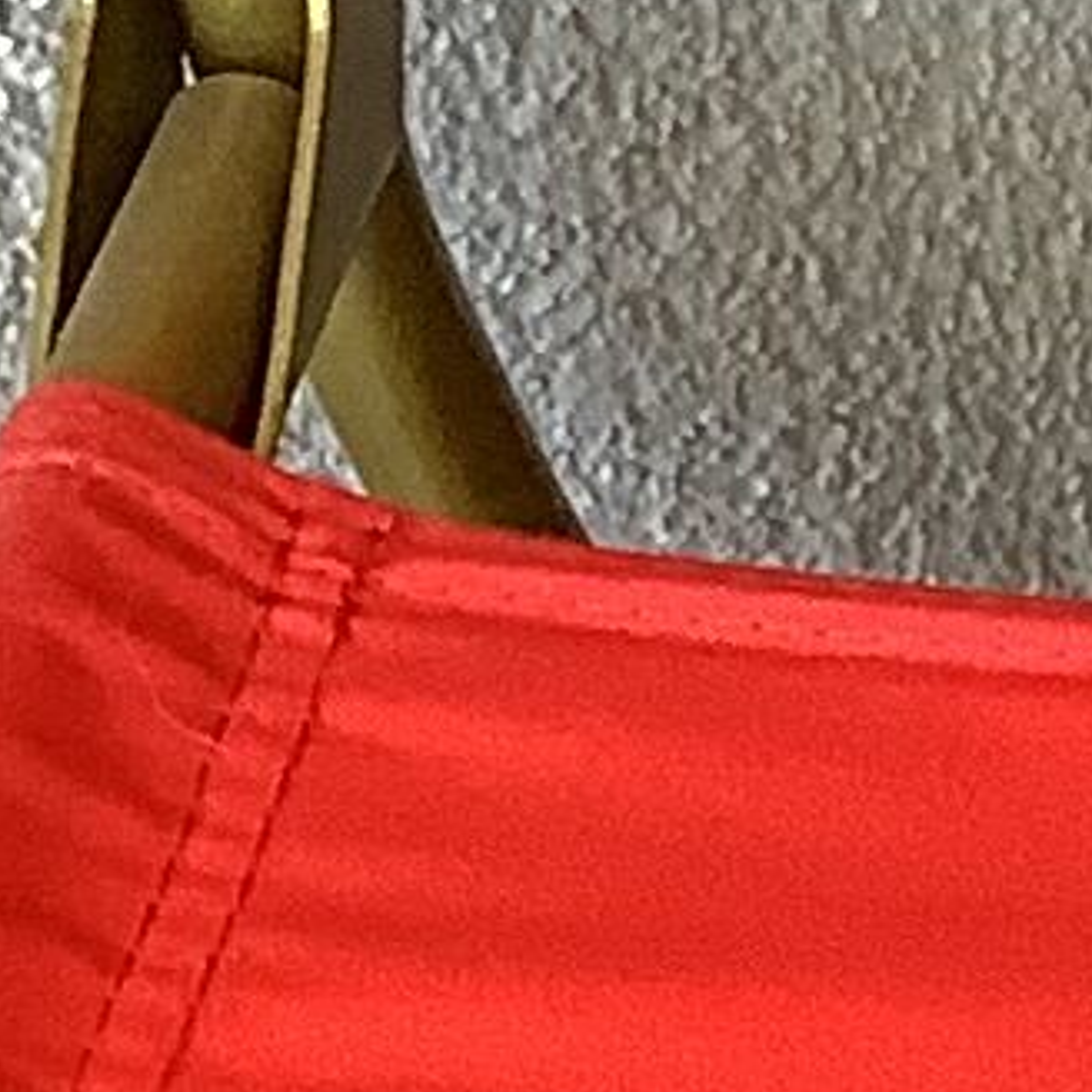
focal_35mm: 273
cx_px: 3133
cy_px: 2327
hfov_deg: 6.0
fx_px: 9743
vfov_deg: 6.2
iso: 125
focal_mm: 3.3
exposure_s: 1/50
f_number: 2.4
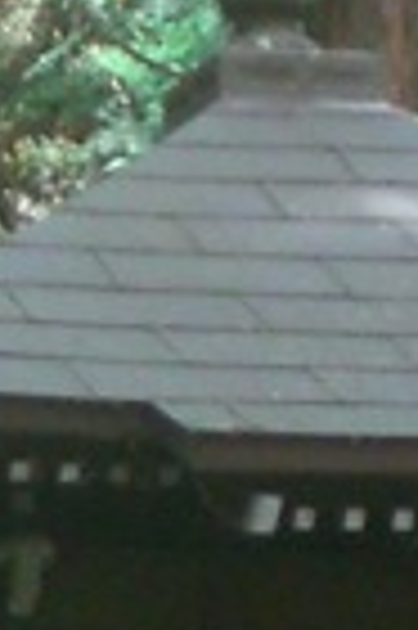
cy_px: 981
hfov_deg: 4.8
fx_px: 4941
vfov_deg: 7.2
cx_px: -207
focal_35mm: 283
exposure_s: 1/40
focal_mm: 6.3
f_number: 3.1
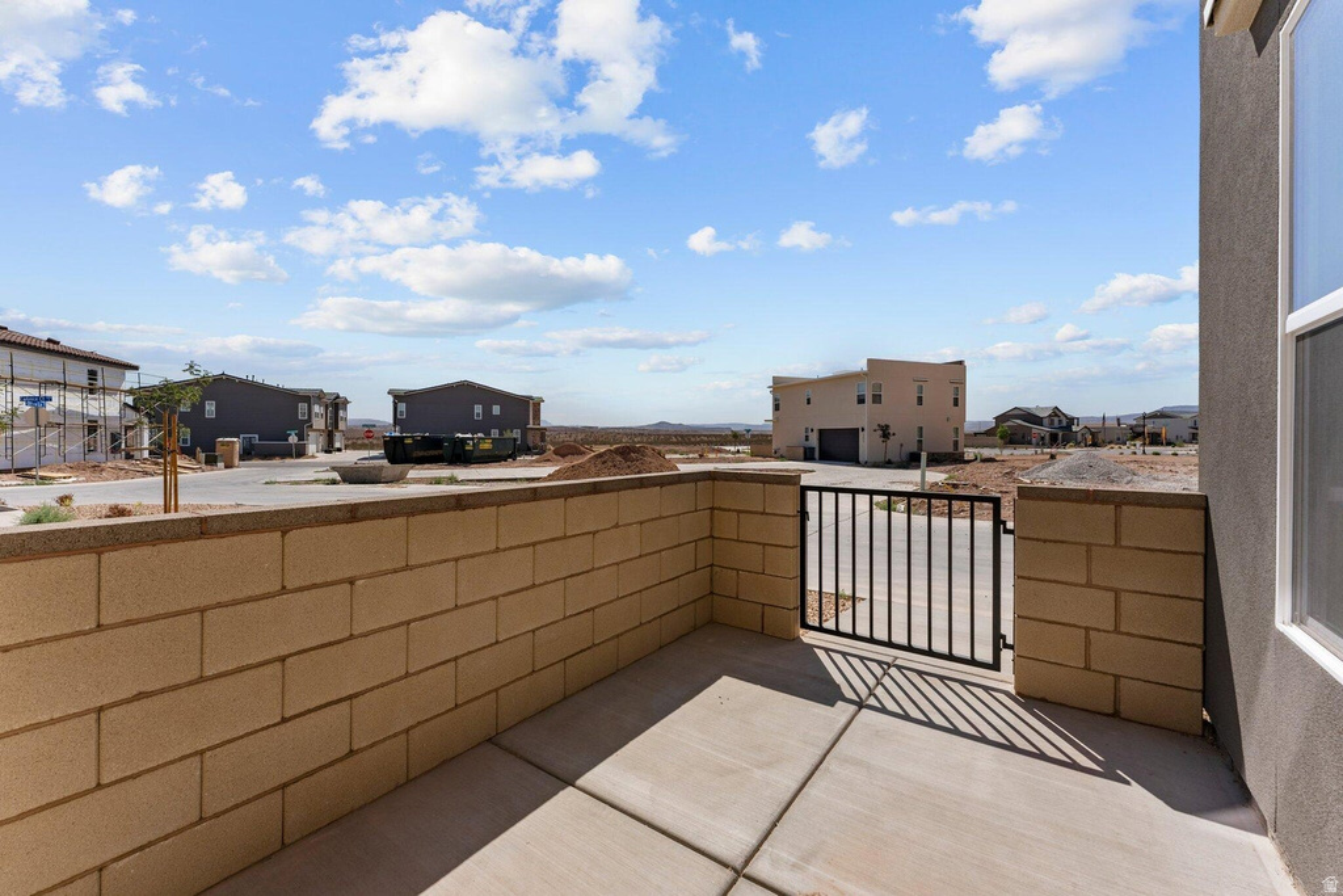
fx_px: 522
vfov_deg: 81.2
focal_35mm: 14
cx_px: 672
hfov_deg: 104.2
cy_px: 448
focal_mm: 14
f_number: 8
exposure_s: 1/800
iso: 100
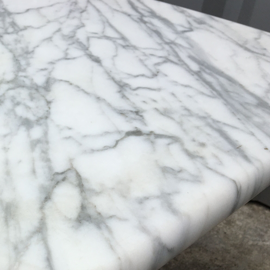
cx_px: 15
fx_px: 459
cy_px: 198
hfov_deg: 30.9
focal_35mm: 52
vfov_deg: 32.3
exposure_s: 1/1183
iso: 25
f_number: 2.2
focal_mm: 4.15
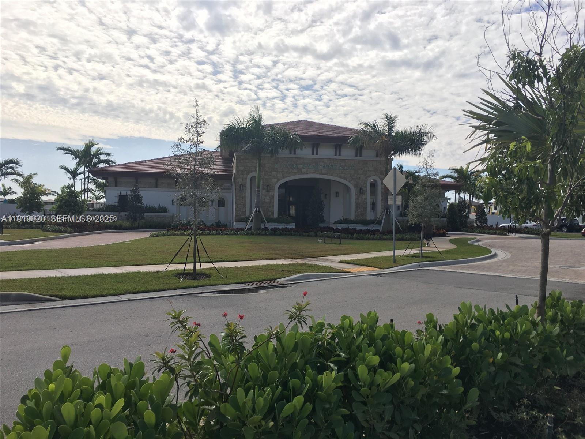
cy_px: 220
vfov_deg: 48.2
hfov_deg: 61.7
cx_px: 292
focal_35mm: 29
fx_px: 490
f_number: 2.2
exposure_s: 1/2024
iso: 25
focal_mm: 4.15
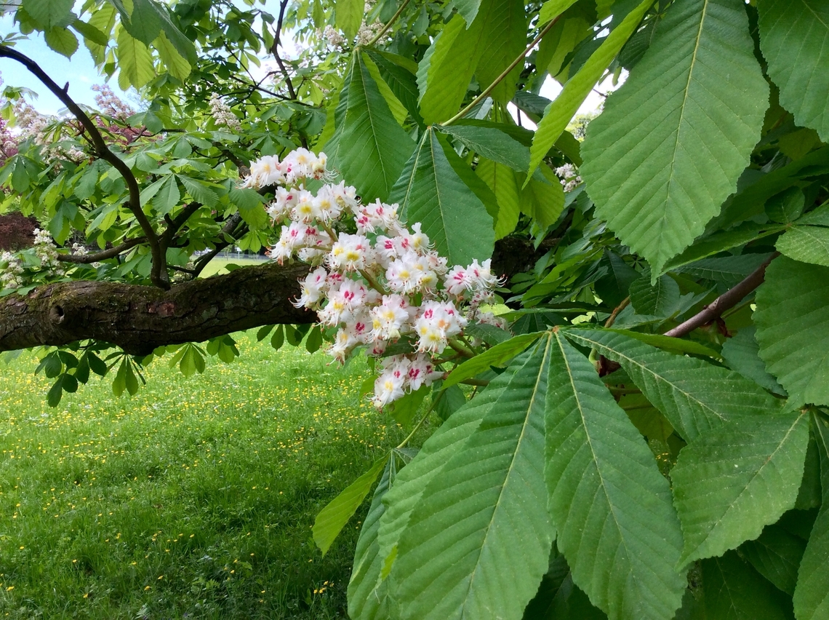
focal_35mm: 32
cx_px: 414
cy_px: 310
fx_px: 765
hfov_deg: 56.9
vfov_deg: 44.1
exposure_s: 1/309
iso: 32
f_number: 2.4
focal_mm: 3.3
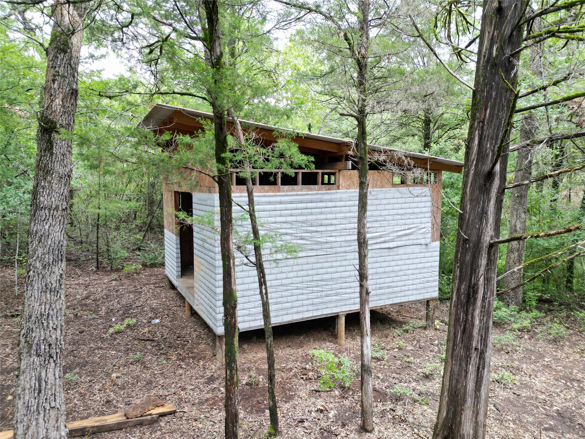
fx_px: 406
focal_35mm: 24
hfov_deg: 71.6
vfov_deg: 56.8
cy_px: 220
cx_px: 292
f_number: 1.7
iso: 140
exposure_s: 1/120
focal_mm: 6.72
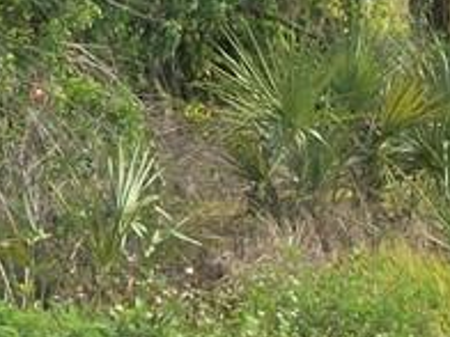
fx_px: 2171
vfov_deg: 8.7
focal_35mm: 167
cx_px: -165
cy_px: -128
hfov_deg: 11.5
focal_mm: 5.7
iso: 80
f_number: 8.8
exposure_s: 1/100
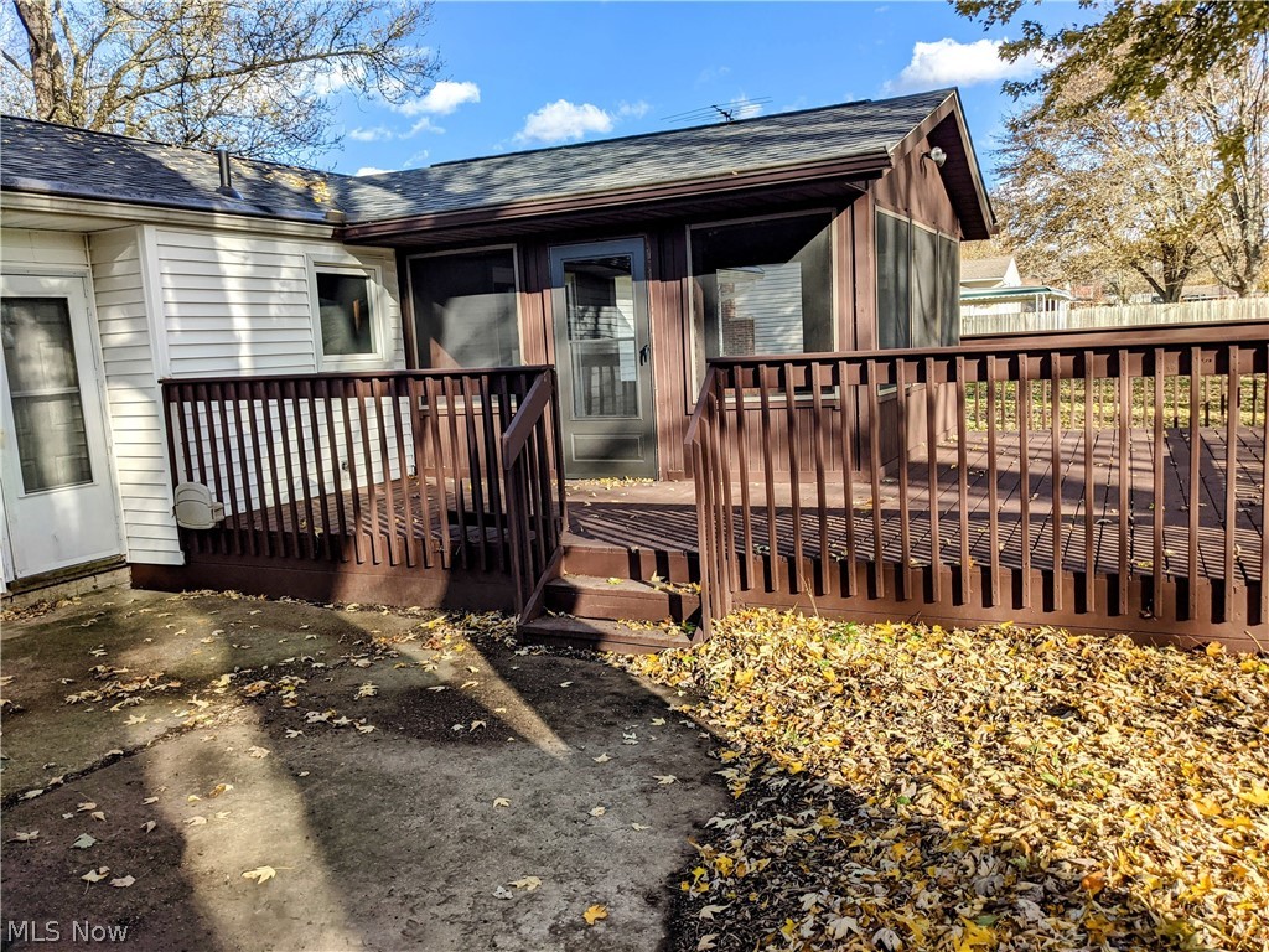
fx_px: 990
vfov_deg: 51.4
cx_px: 634
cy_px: 476
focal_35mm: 27
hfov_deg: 65.3
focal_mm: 4.38
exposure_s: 1/1805
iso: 50
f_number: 1.73
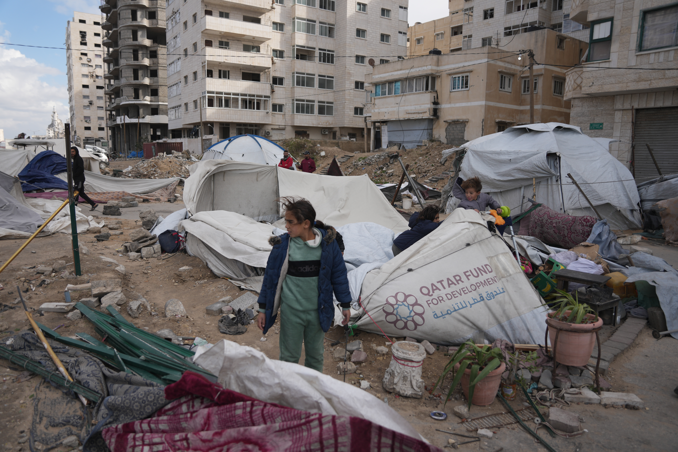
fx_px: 452
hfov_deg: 73.7
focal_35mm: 24
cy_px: 226
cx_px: 339
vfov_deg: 53.1
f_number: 2.8
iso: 200
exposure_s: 1/2500
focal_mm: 24
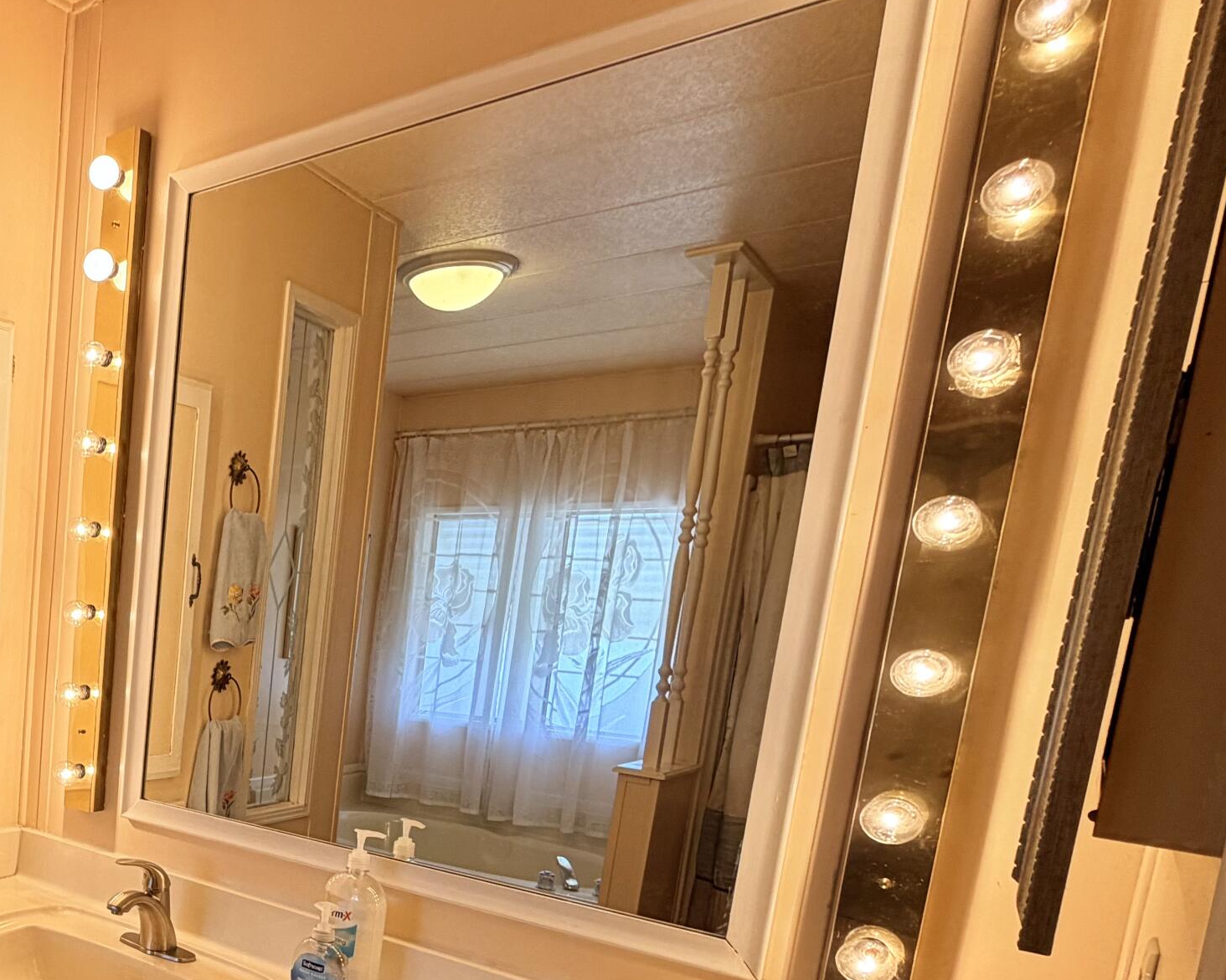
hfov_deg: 50.3
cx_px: -3
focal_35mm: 28
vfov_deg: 49.3
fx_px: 1016
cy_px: 746
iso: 80
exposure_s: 1/120
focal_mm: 2.22
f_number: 2.2
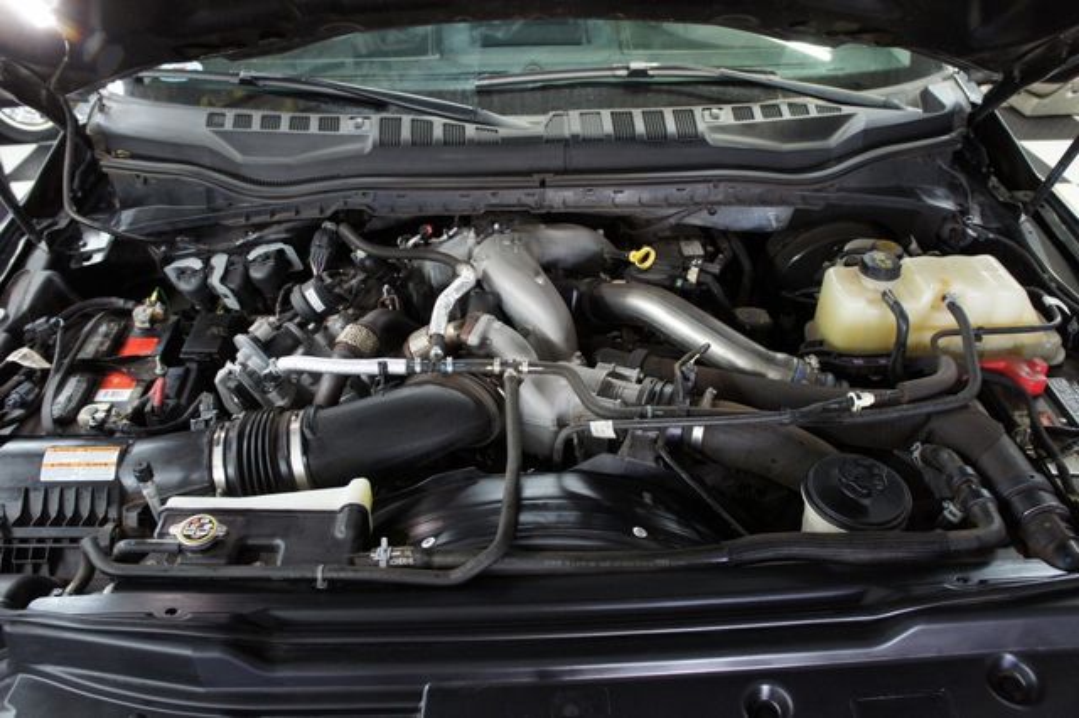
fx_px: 809
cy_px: 359
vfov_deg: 47.9
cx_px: 540
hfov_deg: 67.4
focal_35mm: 27
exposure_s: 1/30
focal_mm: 18
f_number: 3.5
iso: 1000
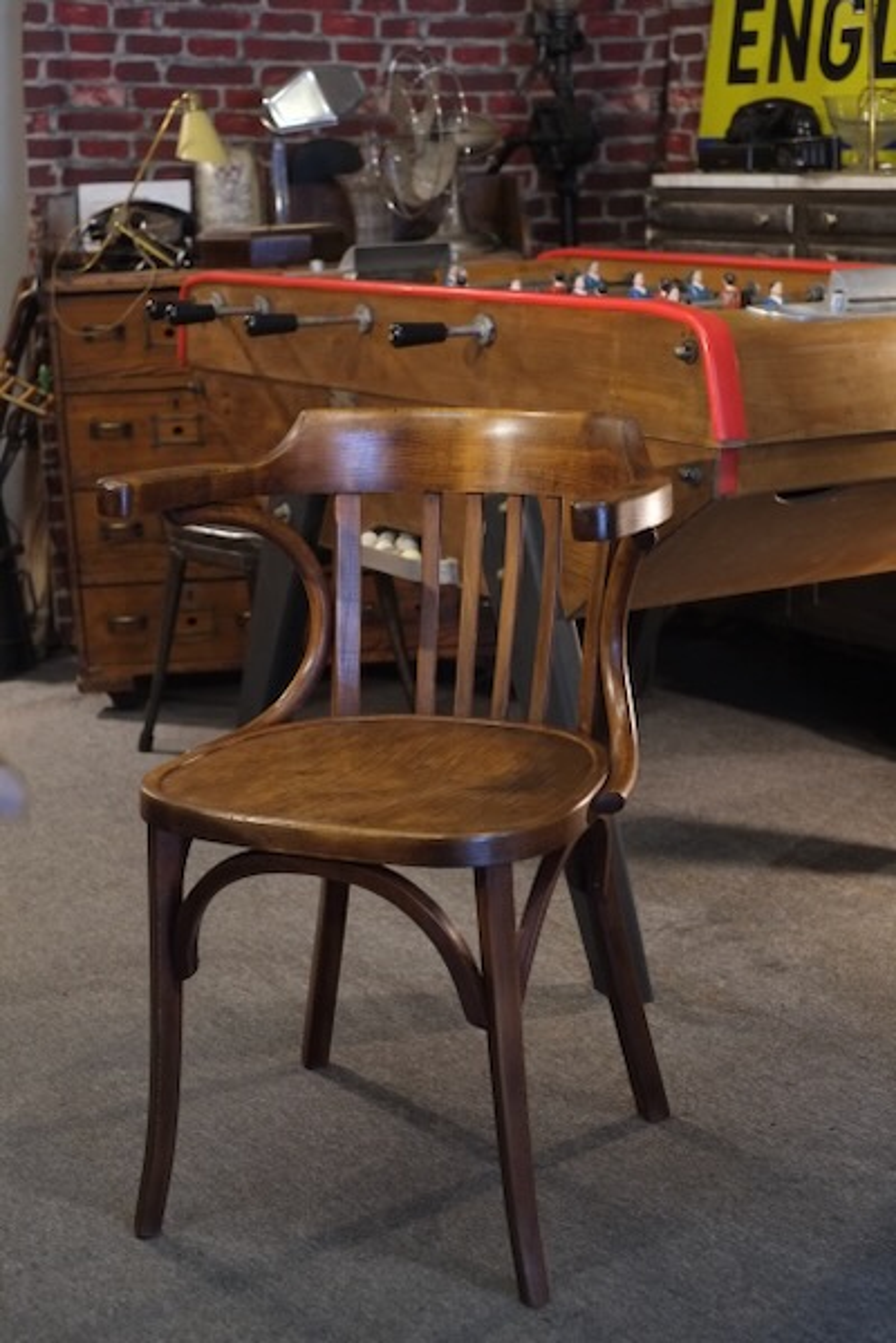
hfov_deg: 25.5
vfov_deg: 37.5
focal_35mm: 53
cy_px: 672
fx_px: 1979
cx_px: 448
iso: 3200
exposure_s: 1/125
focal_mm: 35
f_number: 3.6
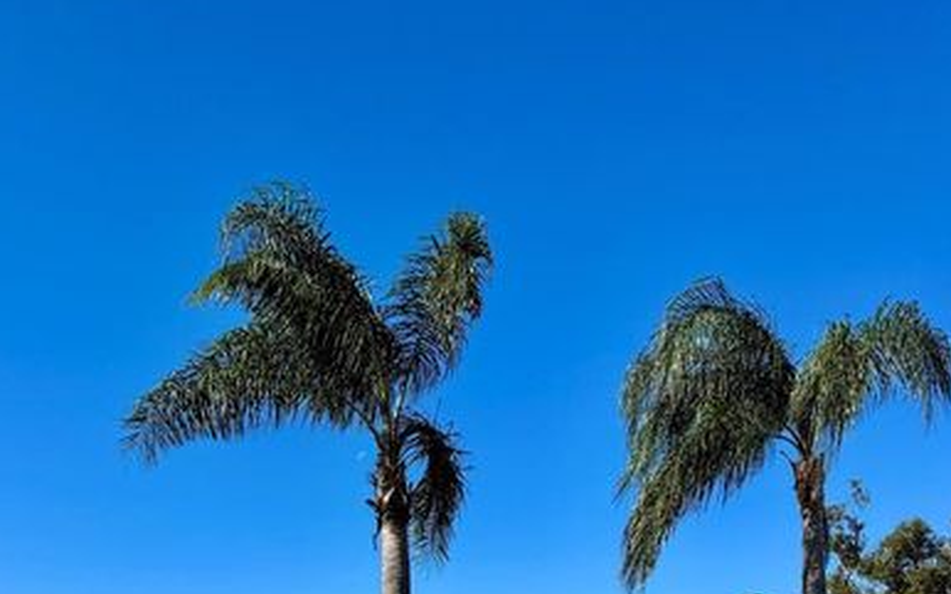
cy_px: 640
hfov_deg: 45.3
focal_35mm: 44
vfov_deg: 27.0
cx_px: 473
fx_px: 1140
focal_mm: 6.76
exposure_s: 1/5348
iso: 80
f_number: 1.78
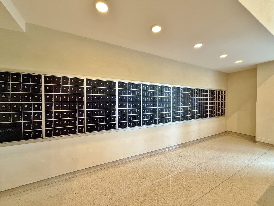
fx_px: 111
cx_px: 137
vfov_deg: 85.7
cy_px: 103
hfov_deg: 102.1
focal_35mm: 14
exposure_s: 1/60
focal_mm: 2.22
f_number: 2.2
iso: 640
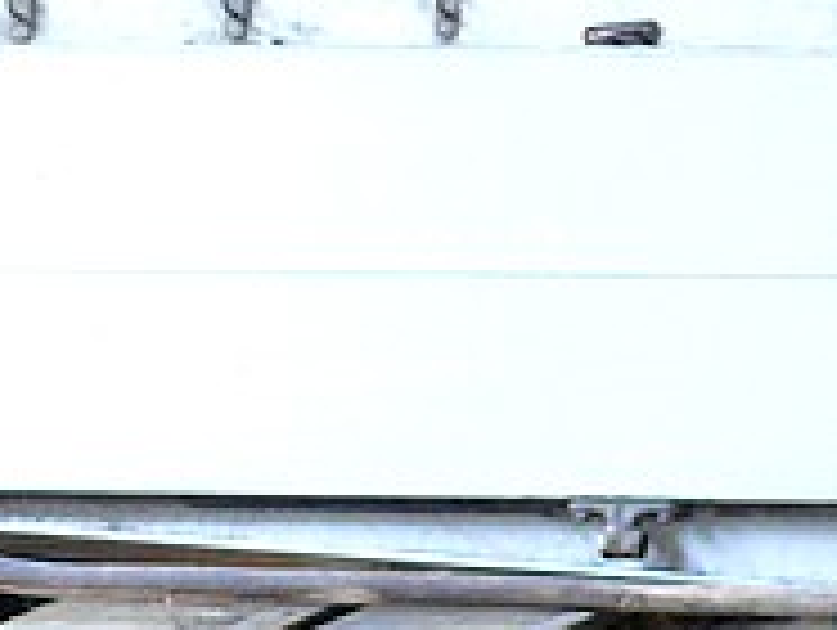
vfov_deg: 2.7
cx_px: 864
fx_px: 13195
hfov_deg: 3.6
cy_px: 846
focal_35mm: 545
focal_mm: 26.8
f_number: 3.6
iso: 200
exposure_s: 1/13
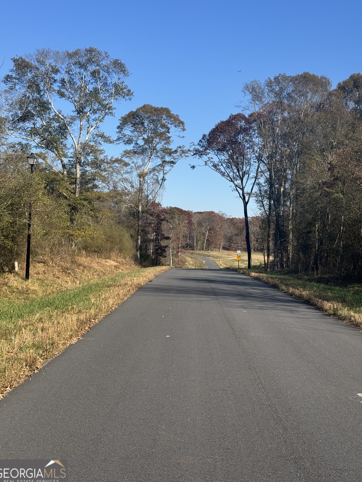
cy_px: 238
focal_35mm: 49
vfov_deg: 38.9
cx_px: 179
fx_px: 683
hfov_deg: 29.7
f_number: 1.78
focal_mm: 6.76
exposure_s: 1/3425
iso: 64
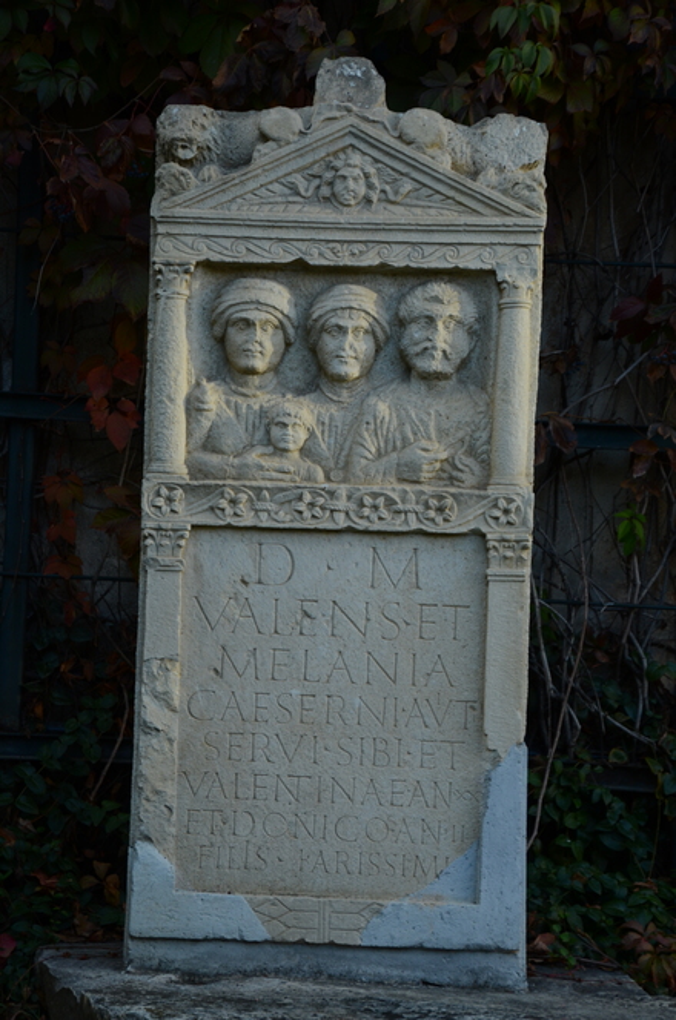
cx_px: 338
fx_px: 2630
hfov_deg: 14.6
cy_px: 510
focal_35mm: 93
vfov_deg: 21.9
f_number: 5
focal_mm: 62
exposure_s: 1/320
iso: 400
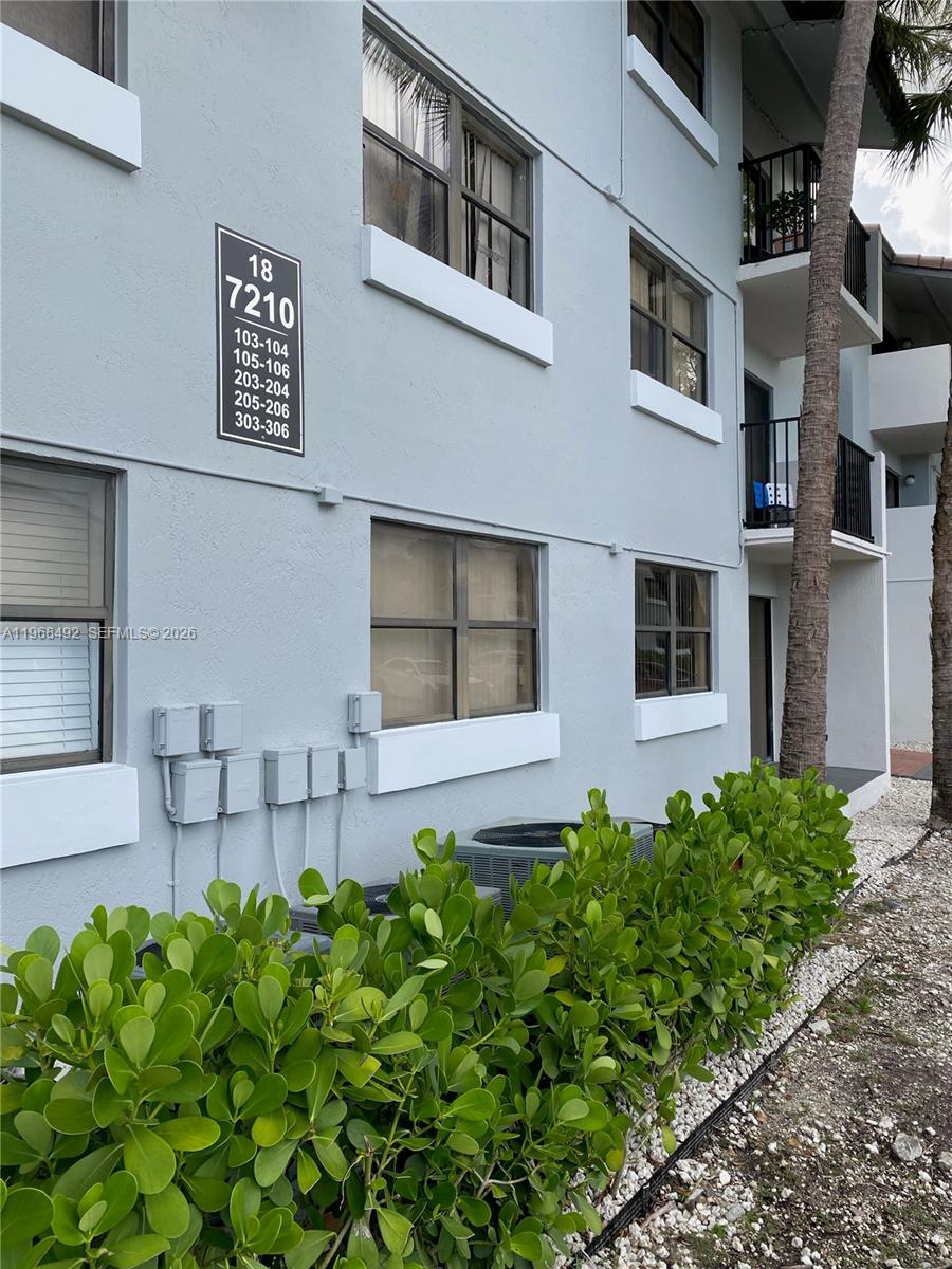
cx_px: 476
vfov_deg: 67.3
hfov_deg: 53.1
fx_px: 953
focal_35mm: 26
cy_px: 634
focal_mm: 4.25
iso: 32
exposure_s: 1/557
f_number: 1.8
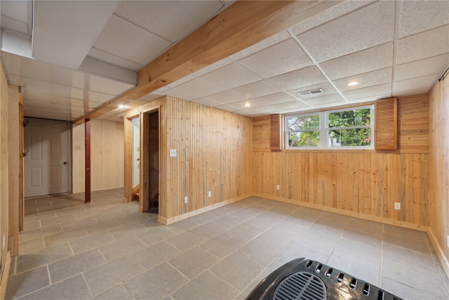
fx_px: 175
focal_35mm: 14
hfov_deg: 104.2
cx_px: 224
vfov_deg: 81.2
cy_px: 150
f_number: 11
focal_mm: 14
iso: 50
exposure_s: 1/1.67
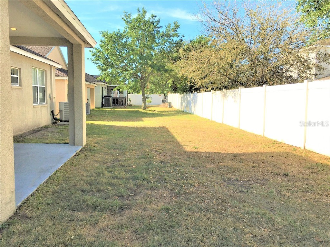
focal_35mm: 29
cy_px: 124
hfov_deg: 61.7
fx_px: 276
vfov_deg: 48.2
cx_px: 165
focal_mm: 4.15
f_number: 2.2
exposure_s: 1/1399
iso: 25
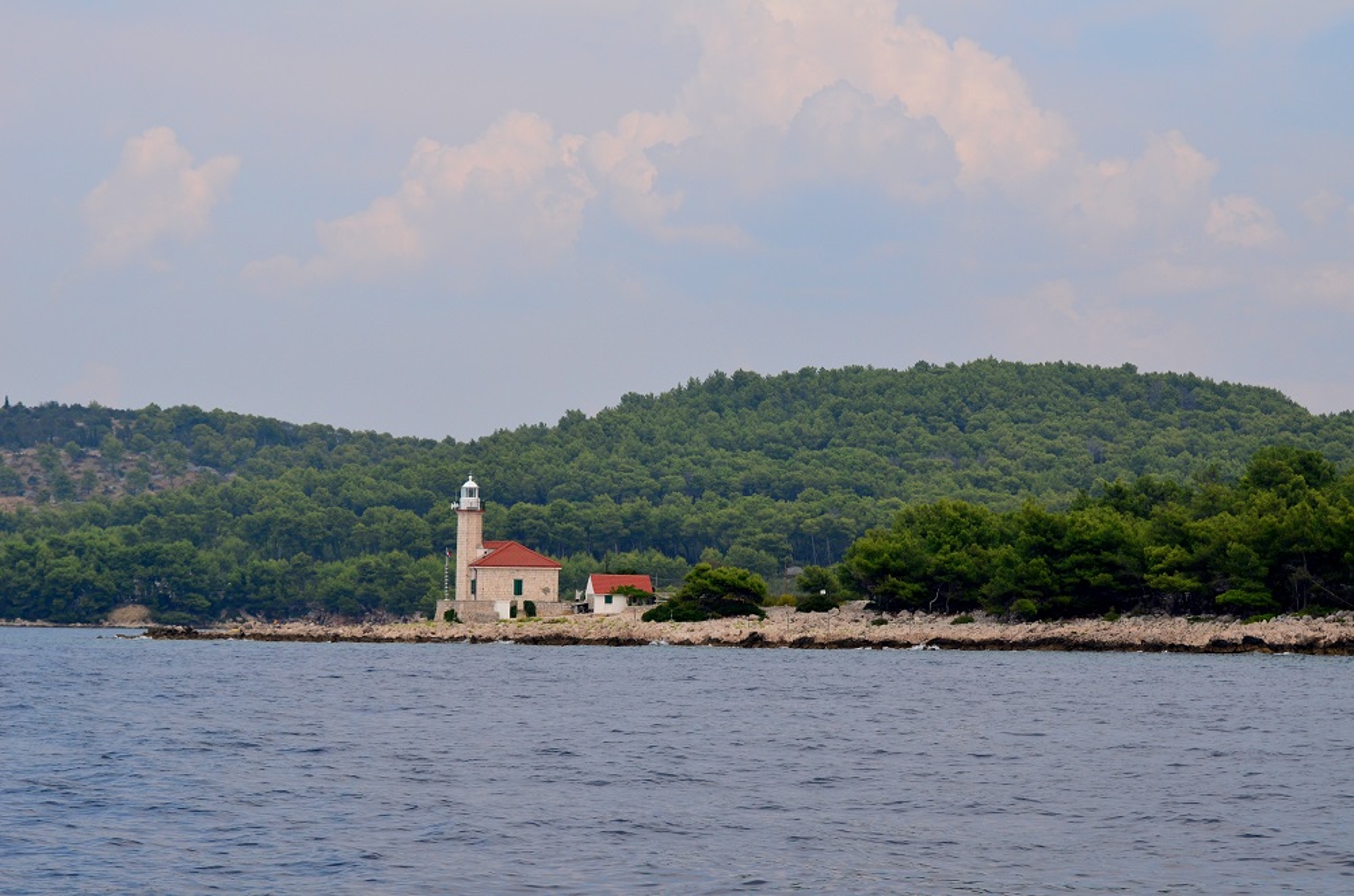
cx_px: 677
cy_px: 448
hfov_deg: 19.5
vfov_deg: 13.0
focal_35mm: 105
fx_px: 3940
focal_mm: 70
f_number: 5.6
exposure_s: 1/2000
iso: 400
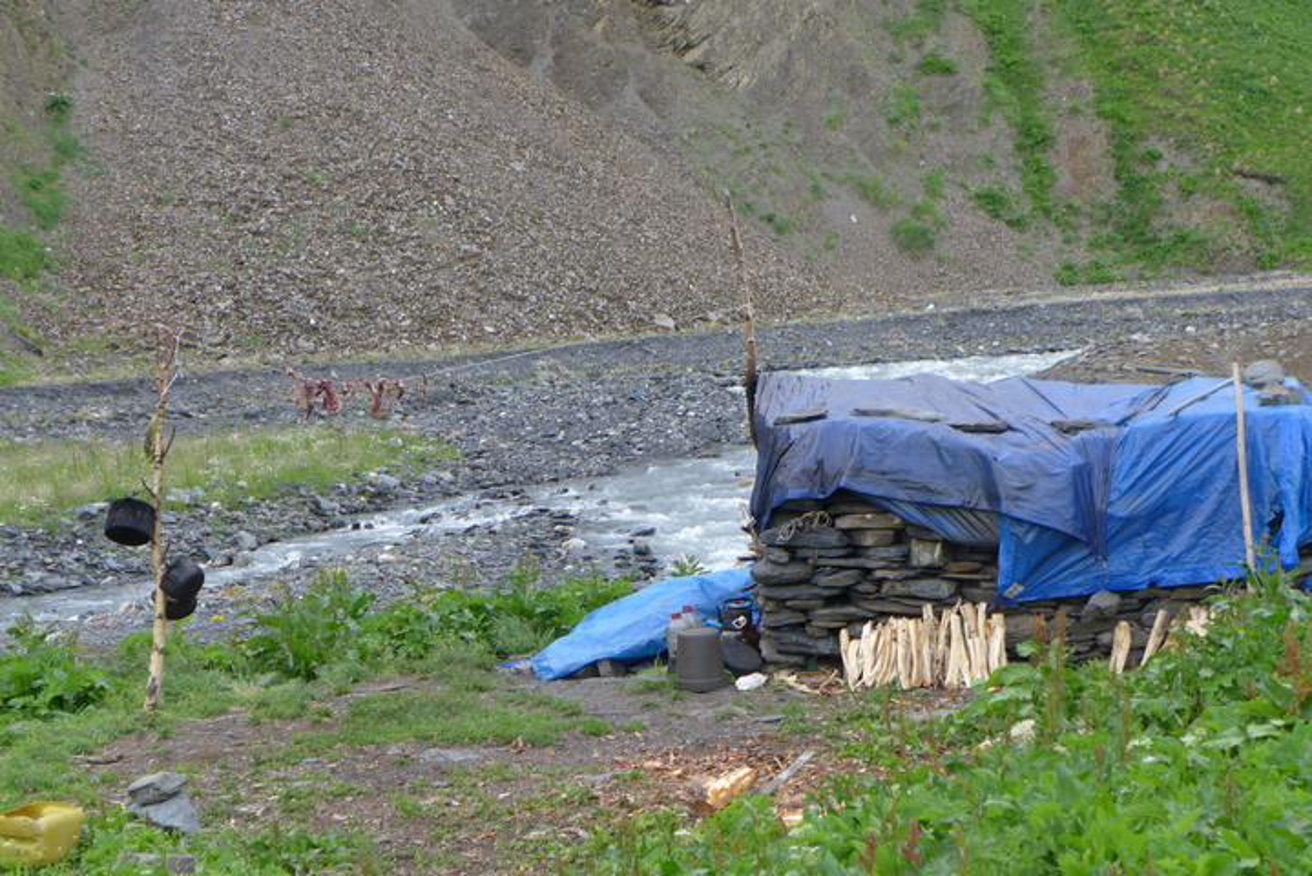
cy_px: 438
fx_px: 2917
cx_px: 656
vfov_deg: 17.1
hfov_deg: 25.4
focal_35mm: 80
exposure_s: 1/320
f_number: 2.8
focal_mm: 15.7
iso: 80
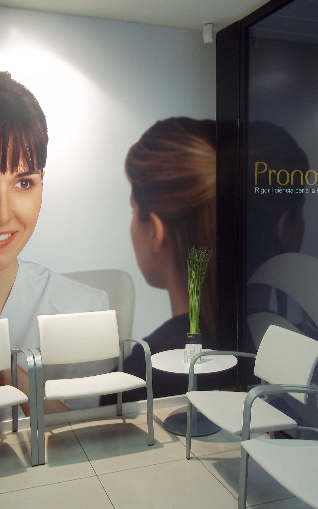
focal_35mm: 39
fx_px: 541
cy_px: 250
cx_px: 166
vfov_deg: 50.4
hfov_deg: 32.8
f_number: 3.1
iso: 149
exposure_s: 1/30
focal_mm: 6.5
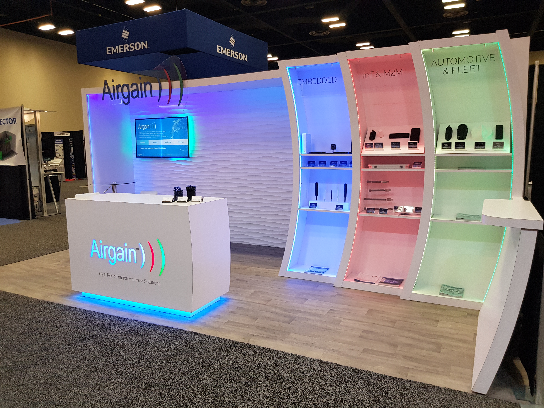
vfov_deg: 53.1
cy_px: 204
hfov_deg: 67.3
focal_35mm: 26
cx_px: 272
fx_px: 409
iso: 125
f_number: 1.7
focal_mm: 4.3
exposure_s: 1/60
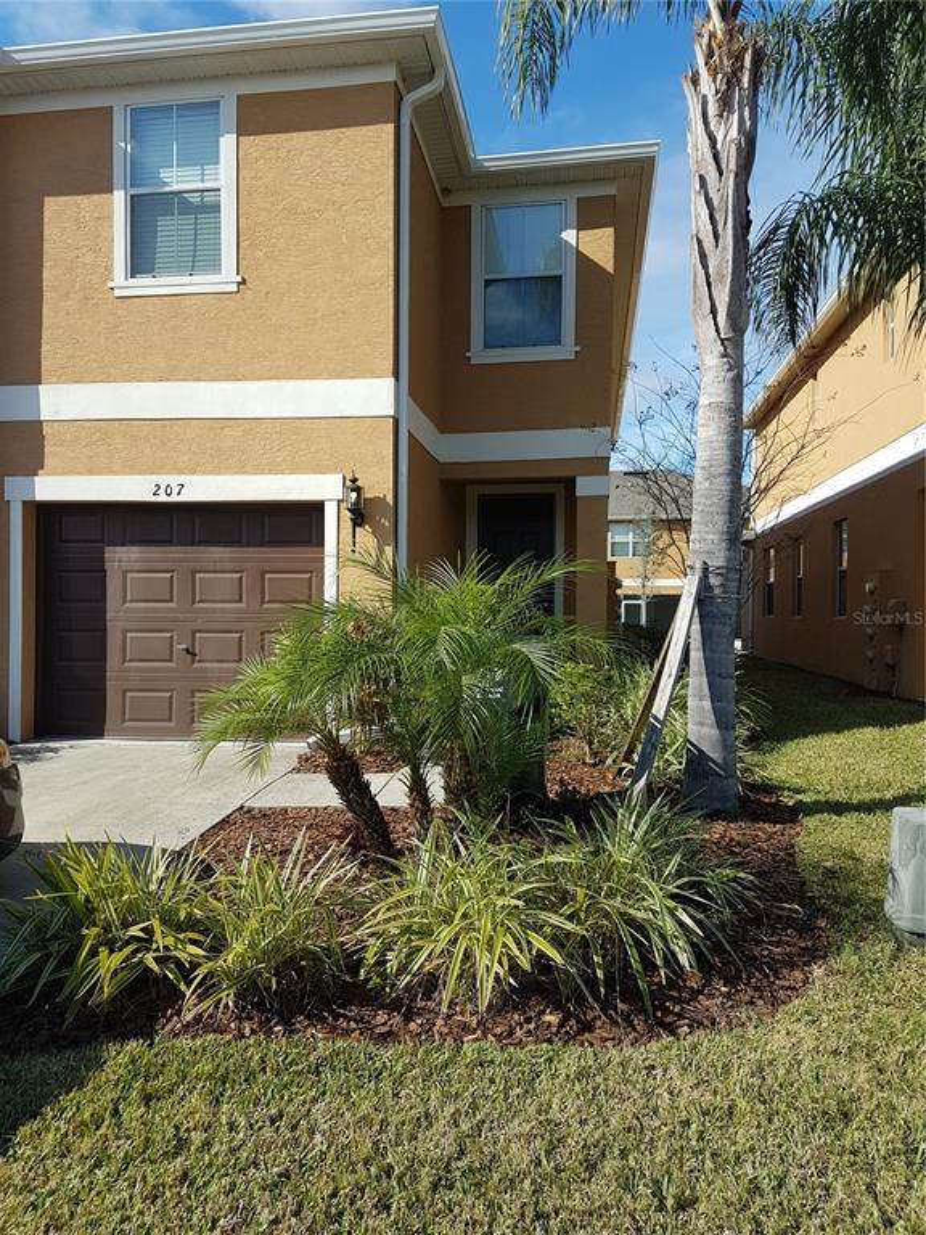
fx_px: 927
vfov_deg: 67.3
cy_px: 618
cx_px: 463
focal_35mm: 26
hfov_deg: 53.1
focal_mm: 4.2
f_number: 1.7
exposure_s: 1/1836
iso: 40
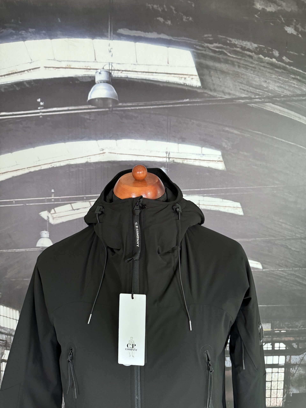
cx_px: 153
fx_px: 283
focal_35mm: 24
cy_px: 204
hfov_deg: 56.8
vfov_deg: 71.6
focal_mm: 6.76
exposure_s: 1/60
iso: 640
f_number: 1.78
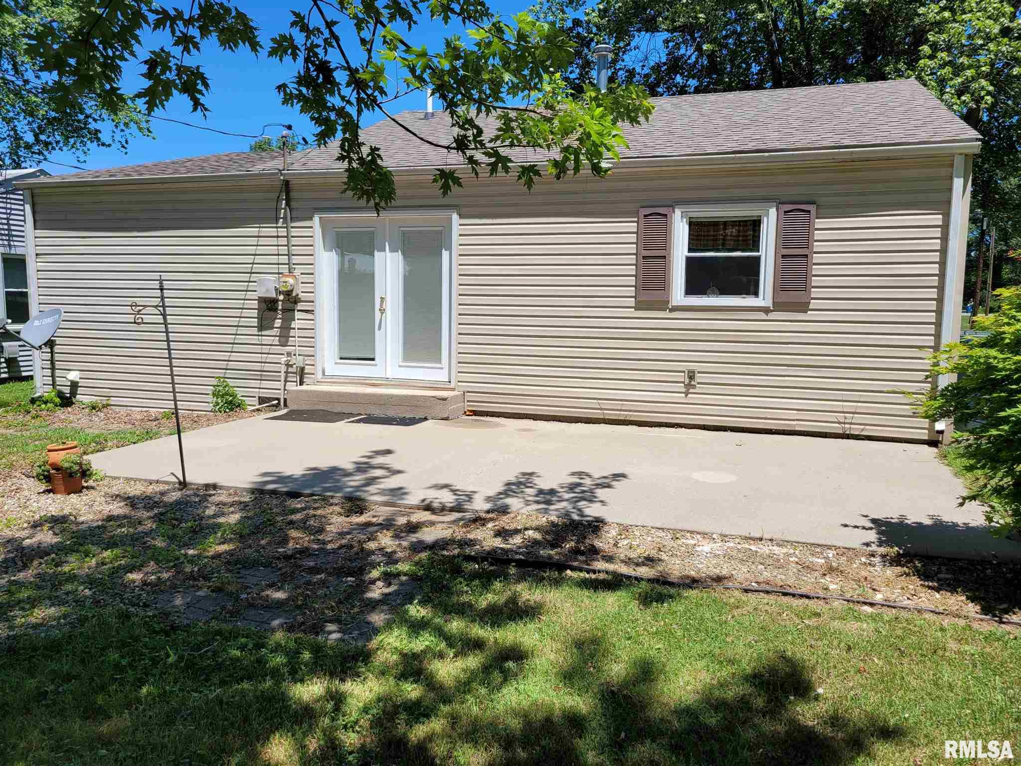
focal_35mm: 26
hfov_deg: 67.3
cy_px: 383
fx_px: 767
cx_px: 510
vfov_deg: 53.1
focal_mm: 5.4
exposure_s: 1/2122
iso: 40
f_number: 1.8
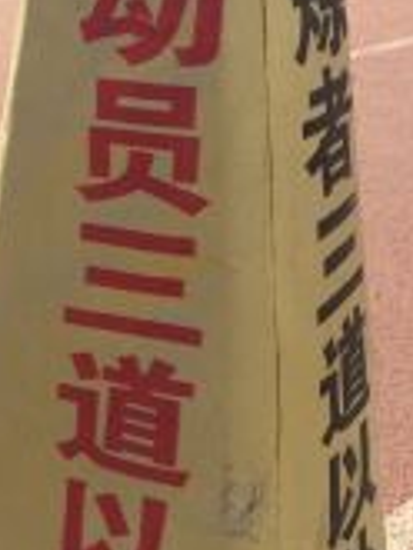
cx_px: 177
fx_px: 1303
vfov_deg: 23.8
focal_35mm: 82
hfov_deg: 18.0
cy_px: 278
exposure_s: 1/2083
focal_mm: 4.15
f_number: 2.2
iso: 32
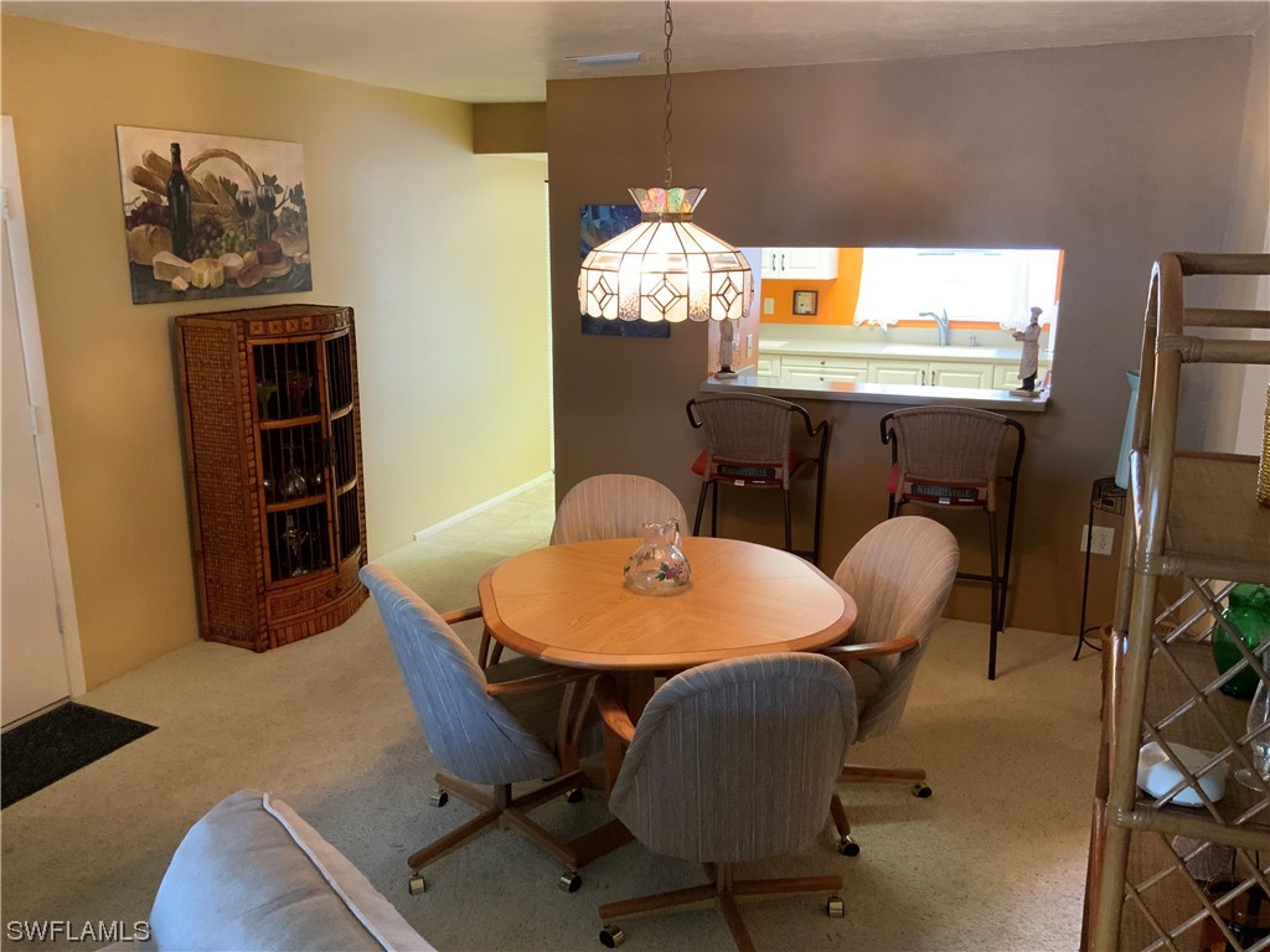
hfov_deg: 61.7
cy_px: 476
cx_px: 635
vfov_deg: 48.2
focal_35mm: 29
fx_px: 1064
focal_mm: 3
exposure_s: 1/40
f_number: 1.8
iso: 200
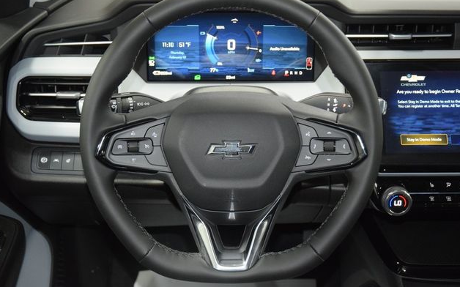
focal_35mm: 53
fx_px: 664
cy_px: 141
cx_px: 230
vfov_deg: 24.4
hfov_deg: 38.2
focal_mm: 34
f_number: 4
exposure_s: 1/40
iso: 2800
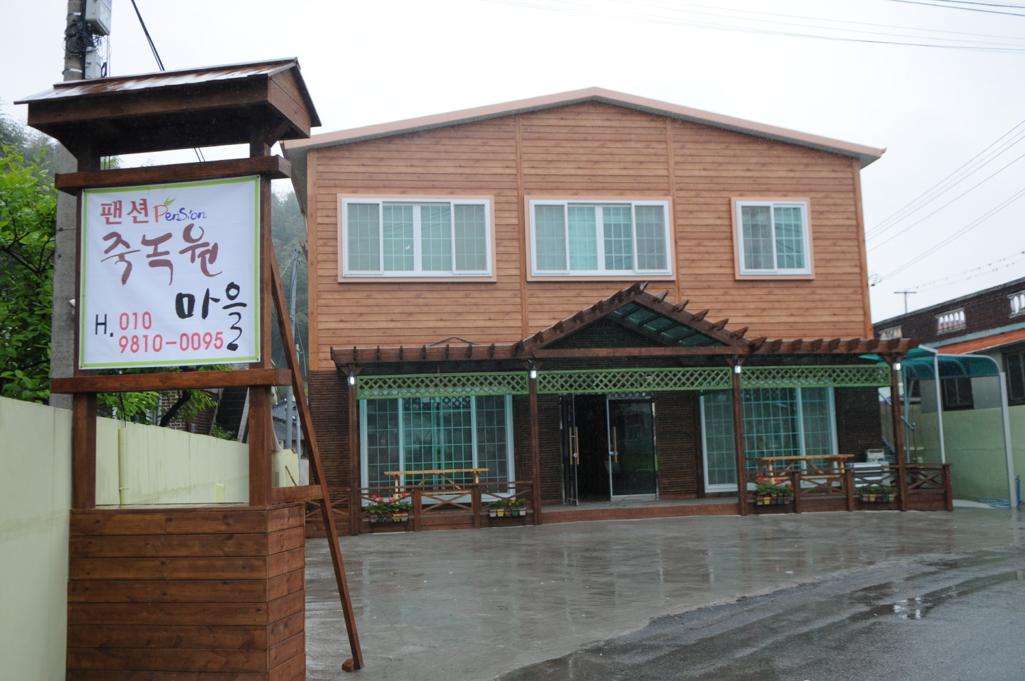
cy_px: 340
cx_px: 512
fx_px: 938
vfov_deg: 39.9
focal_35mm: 33
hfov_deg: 57.3
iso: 400
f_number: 2.8
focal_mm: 22
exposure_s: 1/1250
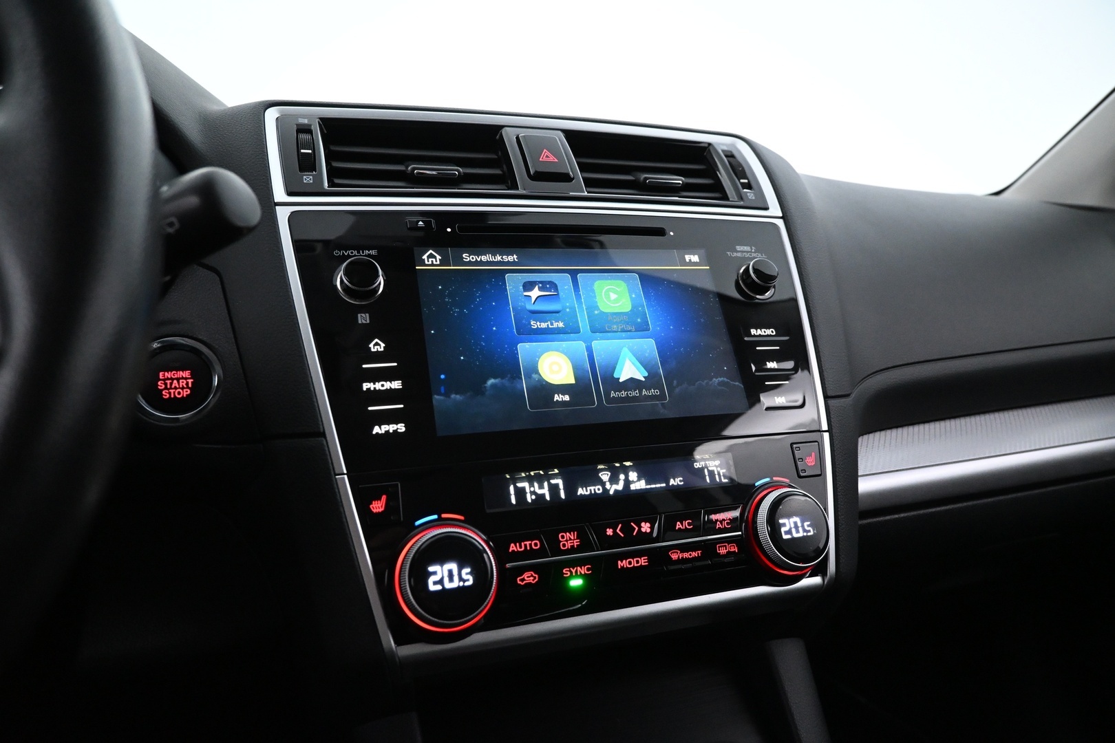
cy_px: 372
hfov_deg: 73.7
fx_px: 743
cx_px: 558
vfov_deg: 53.1
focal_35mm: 24
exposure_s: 1/60
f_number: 4
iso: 4000
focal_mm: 16
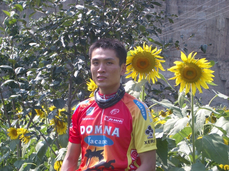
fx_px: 582
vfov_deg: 16.8
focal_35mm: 88
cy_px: 86
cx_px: 114
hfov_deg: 22.3
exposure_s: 1/250
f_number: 4.4
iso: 50
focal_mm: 14.6
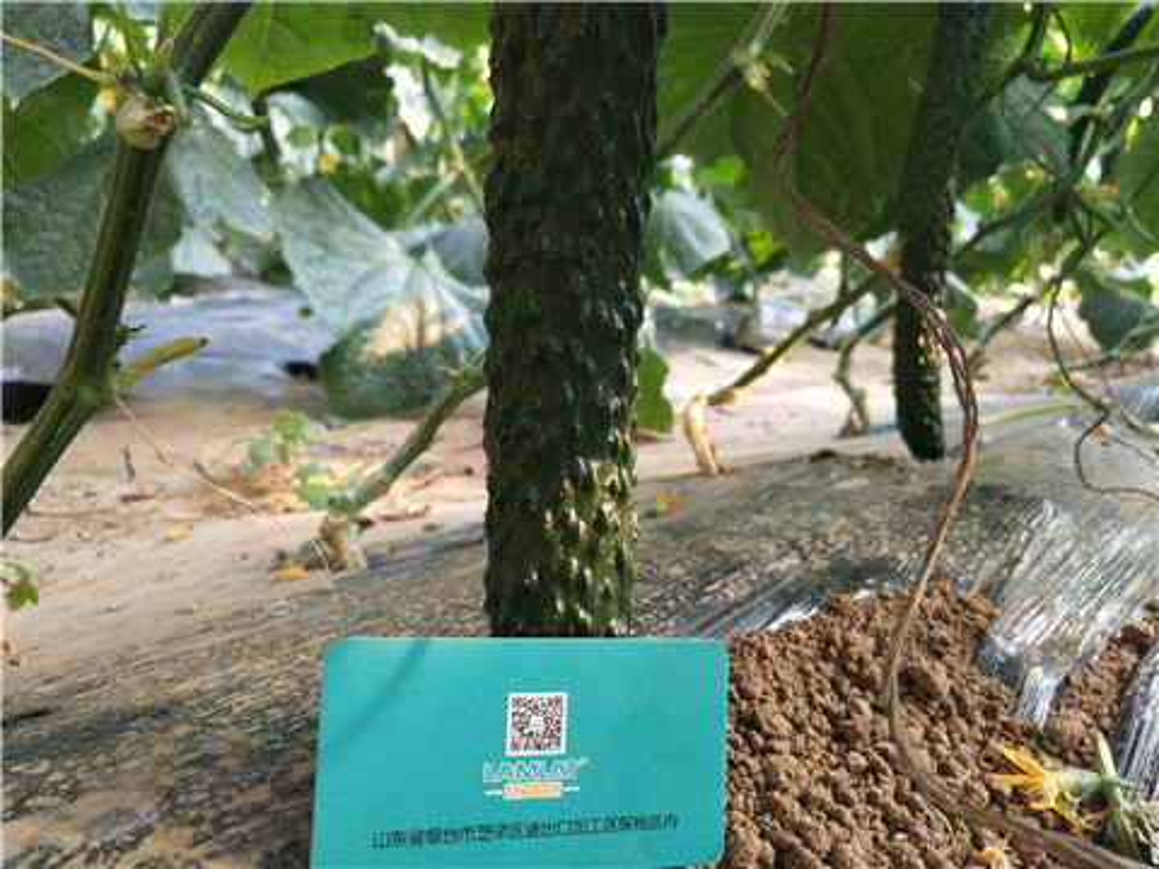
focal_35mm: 30
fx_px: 1004
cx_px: 580
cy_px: 434
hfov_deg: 60.0
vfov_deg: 46.8
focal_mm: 3.95
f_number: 1.8
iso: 81
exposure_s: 1/100
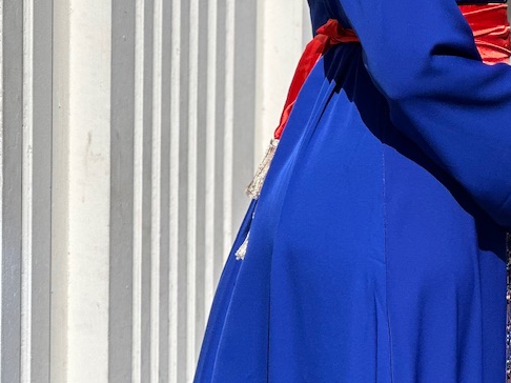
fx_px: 2995
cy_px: 186
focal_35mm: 203
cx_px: 485
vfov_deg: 7.3
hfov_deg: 9.7
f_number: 2.8
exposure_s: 1/889
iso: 32
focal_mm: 9
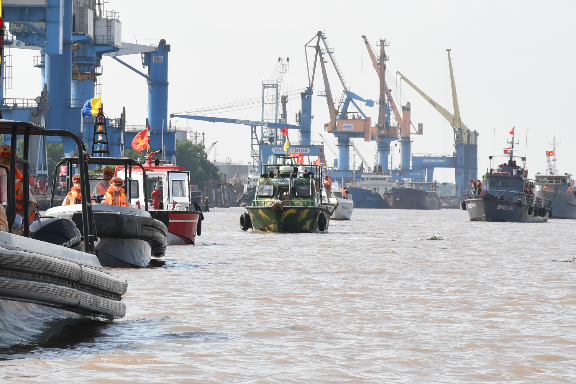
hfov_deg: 7.8
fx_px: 4222
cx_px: 98
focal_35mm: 264
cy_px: 83
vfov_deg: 5.2
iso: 125
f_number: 10
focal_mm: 95
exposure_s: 1/200
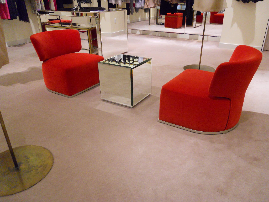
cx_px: 134
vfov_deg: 49.7
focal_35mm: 28
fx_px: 218
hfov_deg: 63.4
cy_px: 101
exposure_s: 1/125
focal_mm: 5
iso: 500
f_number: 2.7
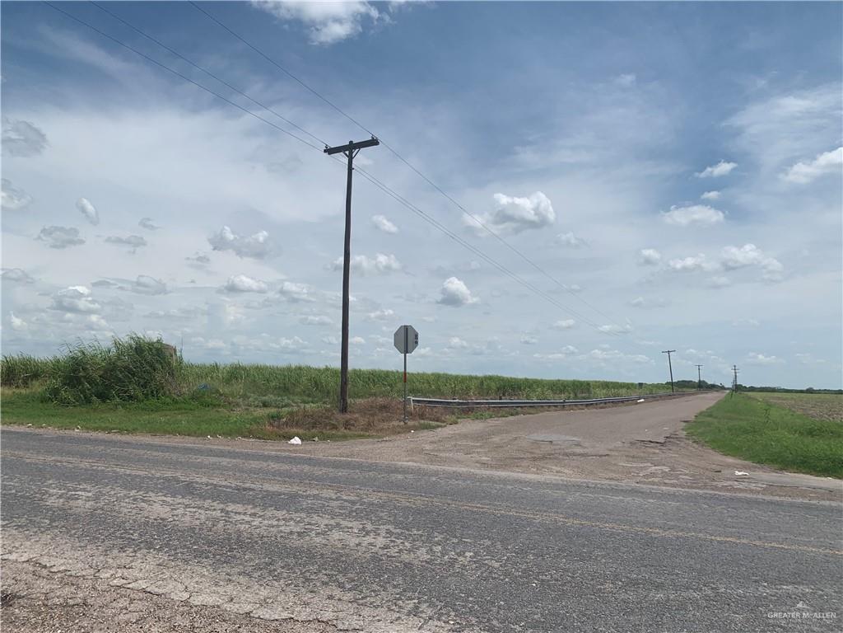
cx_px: 422
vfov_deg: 53.1
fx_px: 633
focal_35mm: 26
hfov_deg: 67.3
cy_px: 316
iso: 25
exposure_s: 1/6061
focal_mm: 4.25
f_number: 1.8
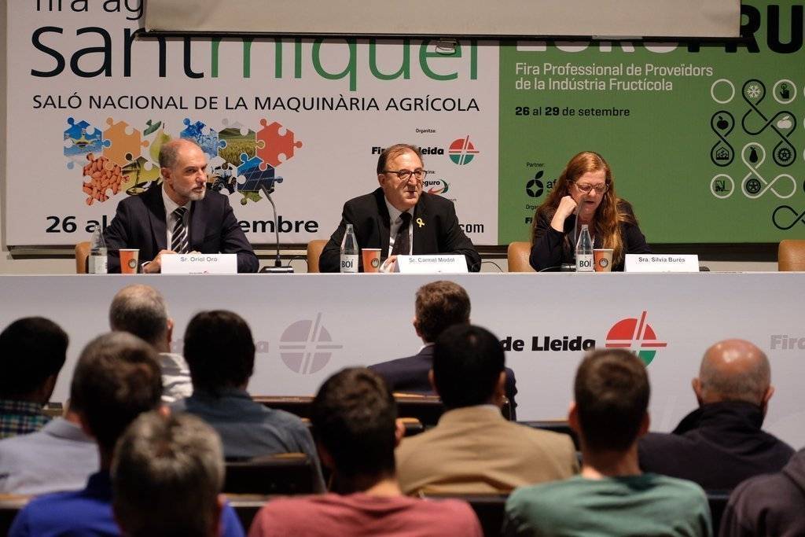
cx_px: 402
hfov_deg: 15.1
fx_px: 3041
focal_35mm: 136
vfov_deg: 10.1
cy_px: 268
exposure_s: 1/140
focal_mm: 90.4
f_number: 3.9
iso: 1250
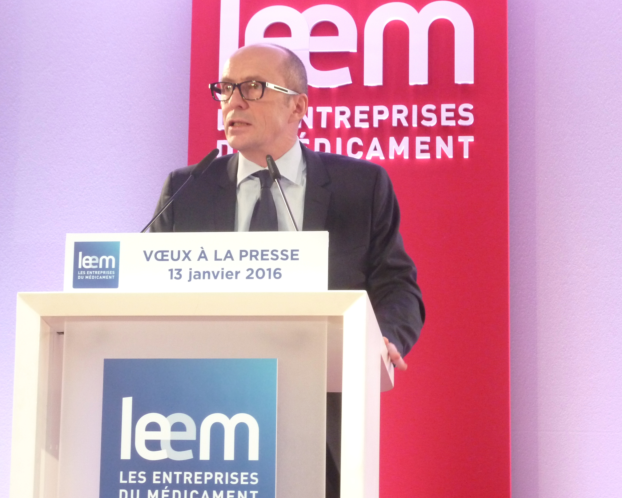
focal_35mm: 94
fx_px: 1730
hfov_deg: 20.4
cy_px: 230
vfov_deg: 16.4
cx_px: 253
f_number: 4.2
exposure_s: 1/25
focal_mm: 12.8
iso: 400
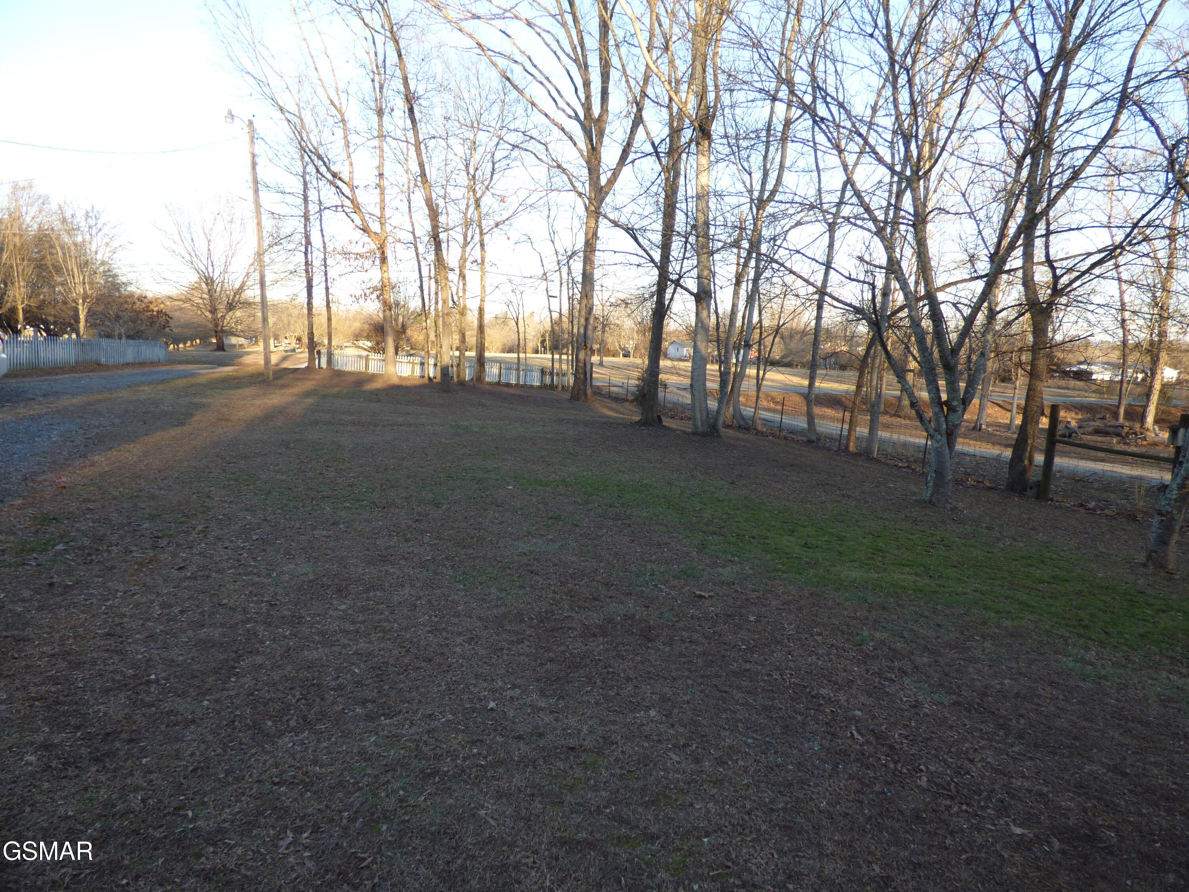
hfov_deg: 81.7
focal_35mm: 20
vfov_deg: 66.0
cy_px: 446
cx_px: 594
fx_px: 687
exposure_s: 1/200
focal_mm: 3.58
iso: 100
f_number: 2.8
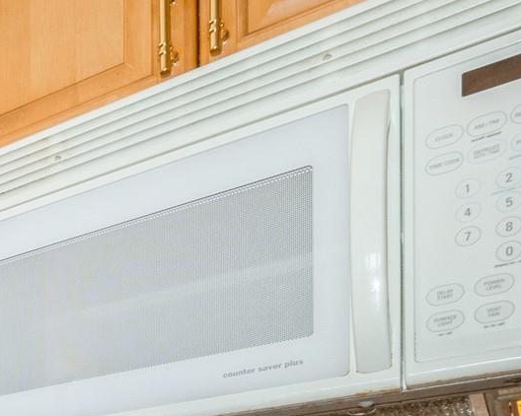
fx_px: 817
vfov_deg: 23.3
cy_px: 615
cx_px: -312
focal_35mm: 53
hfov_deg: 24.7
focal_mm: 7
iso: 200
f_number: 8
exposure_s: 1/20
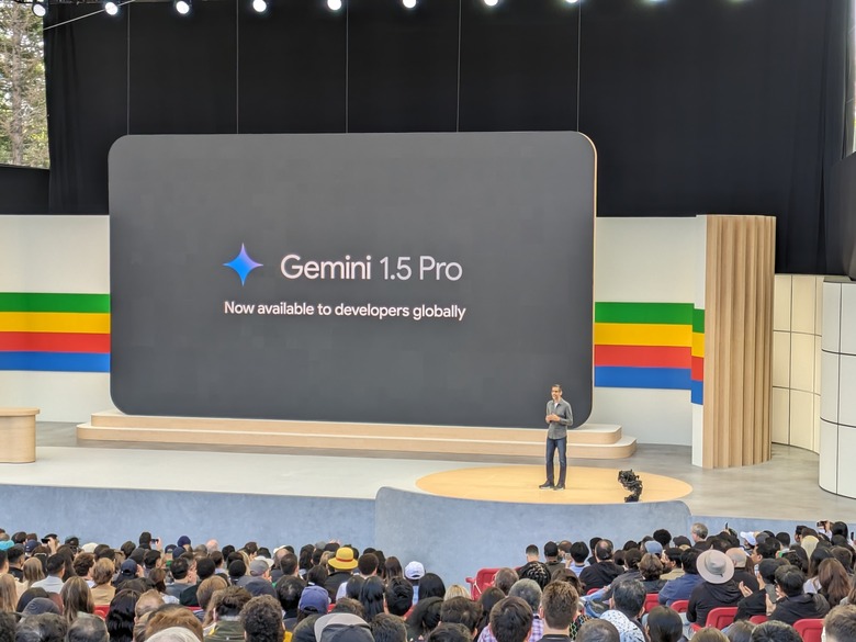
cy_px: 321
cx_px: 428
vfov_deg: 29.7
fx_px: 1212
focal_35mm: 49
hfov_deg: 38.9
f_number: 1.7
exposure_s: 1/269
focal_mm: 4.53
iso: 40
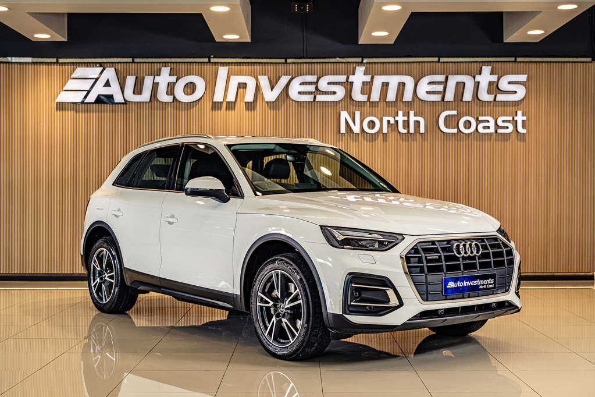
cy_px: 198
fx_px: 826
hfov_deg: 39.6
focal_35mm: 50
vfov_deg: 27.0
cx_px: 298
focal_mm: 50
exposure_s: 1/200
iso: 500
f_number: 5
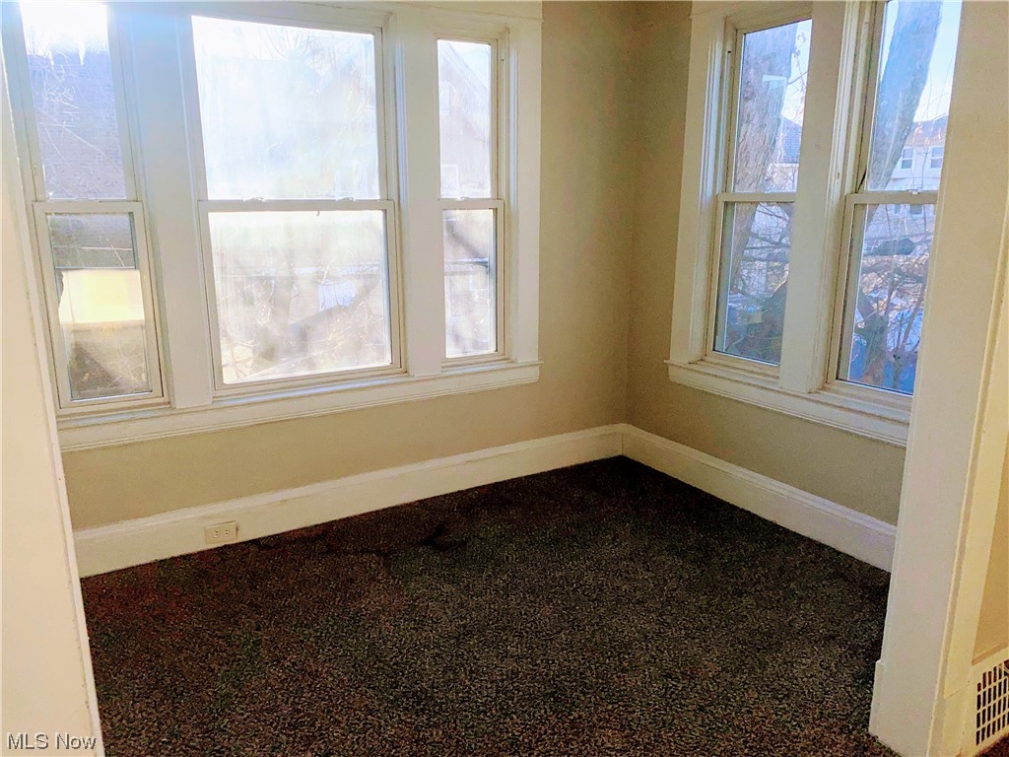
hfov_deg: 67.3
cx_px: 504
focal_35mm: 26
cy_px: 378
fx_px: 758
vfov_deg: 53.1
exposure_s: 1/1043
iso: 32
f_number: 1.8
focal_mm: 4.25
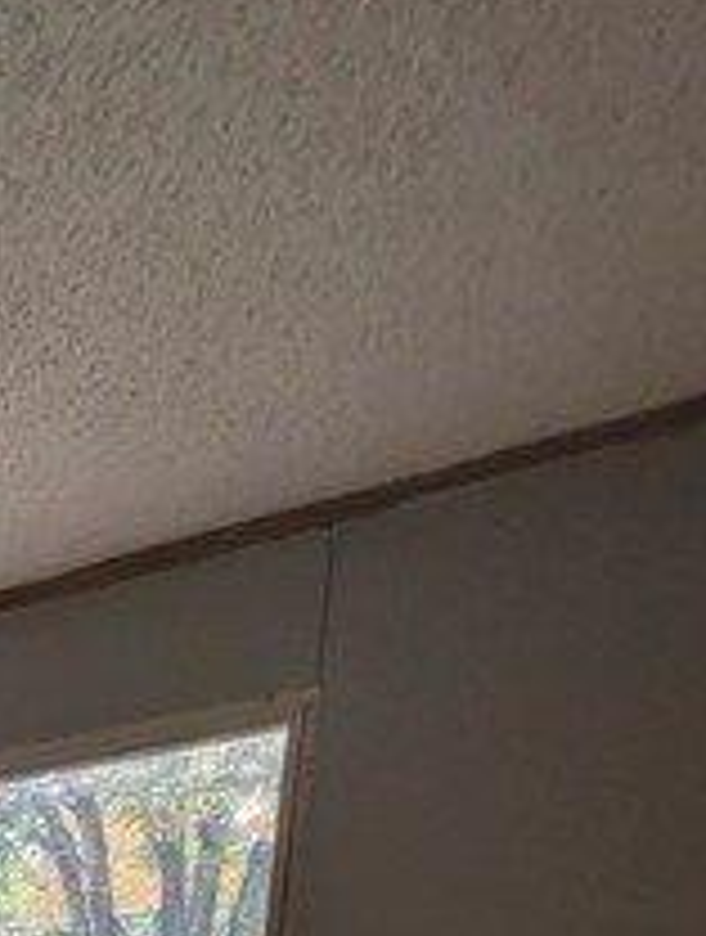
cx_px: -580
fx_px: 1598
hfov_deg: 18.9
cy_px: 1593
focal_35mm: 59
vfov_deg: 22.6
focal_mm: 2.35
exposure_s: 1/120
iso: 88
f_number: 2.2
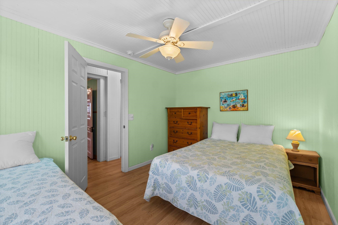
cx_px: 169
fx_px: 141
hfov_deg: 100.4
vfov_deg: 77.3
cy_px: 112
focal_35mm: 15
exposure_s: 1/3
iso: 100
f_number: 8
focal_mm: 10
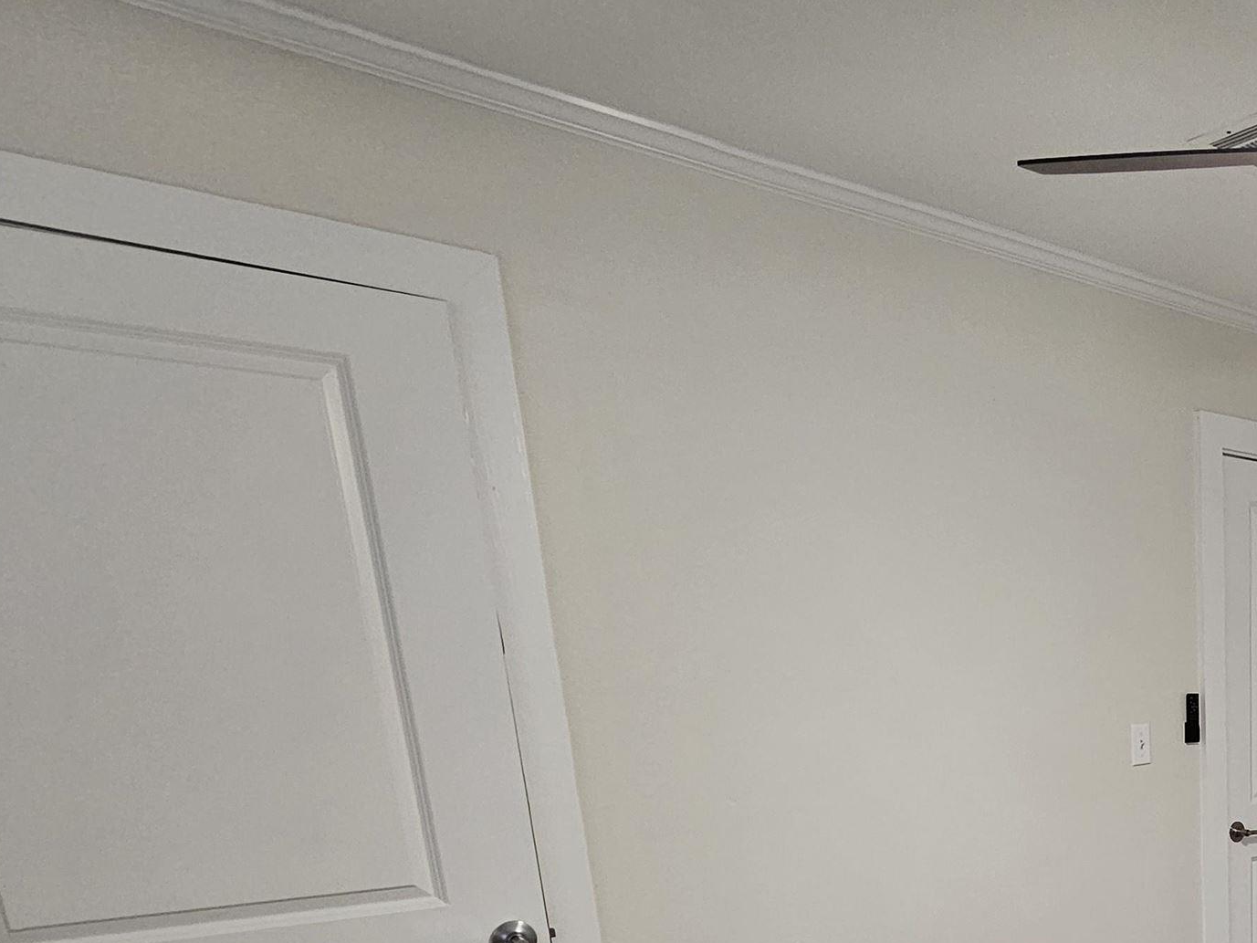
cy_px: 948
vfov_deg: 41.7
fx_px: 1053
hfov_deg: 50.0
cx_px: 1258
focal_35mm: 29
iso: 200
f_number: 2.2
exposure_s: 1/60
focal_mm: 2.2
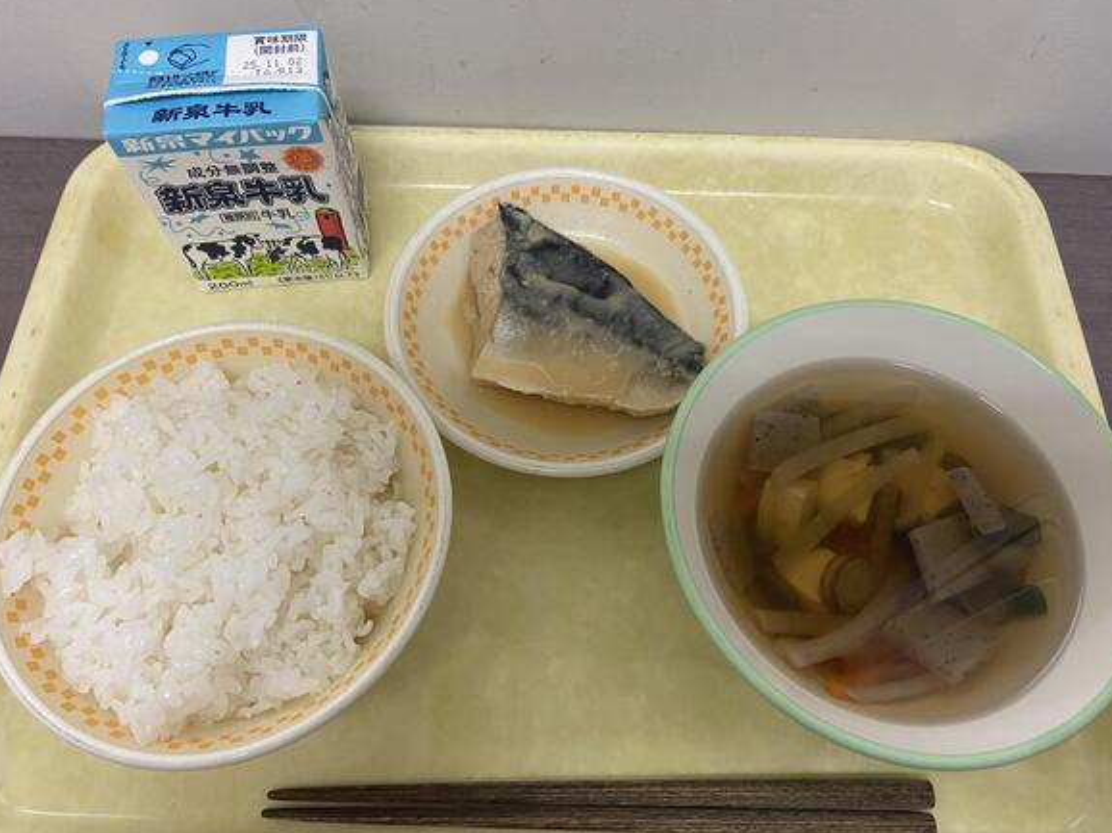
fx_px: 867
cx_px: 564
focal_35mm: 27
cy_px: 419
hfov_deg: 65.3
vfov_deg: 51.3
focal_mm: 4.25
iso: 125
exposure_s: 1/60
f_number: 1.8
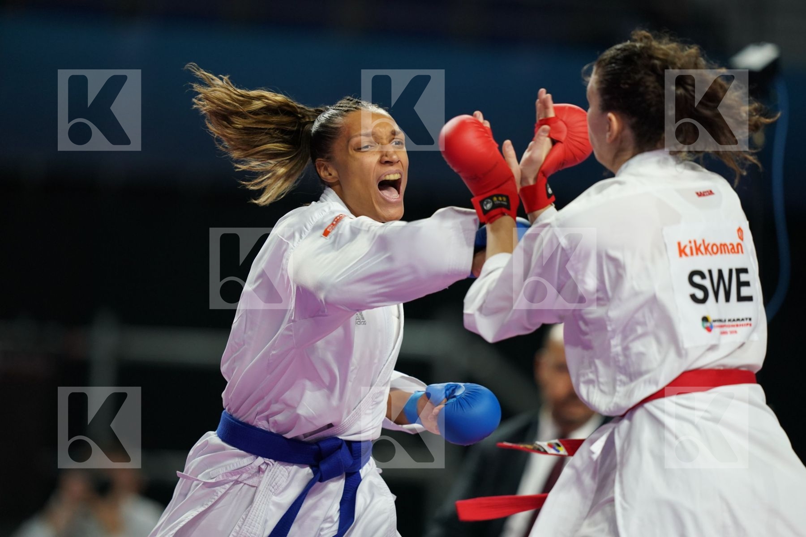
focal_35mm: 400
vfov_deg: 3.4
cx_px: 403
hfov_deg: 5.2
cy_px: 268
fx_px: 8955
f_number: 2.8
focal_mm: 400
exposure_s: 1/1000
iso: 2000
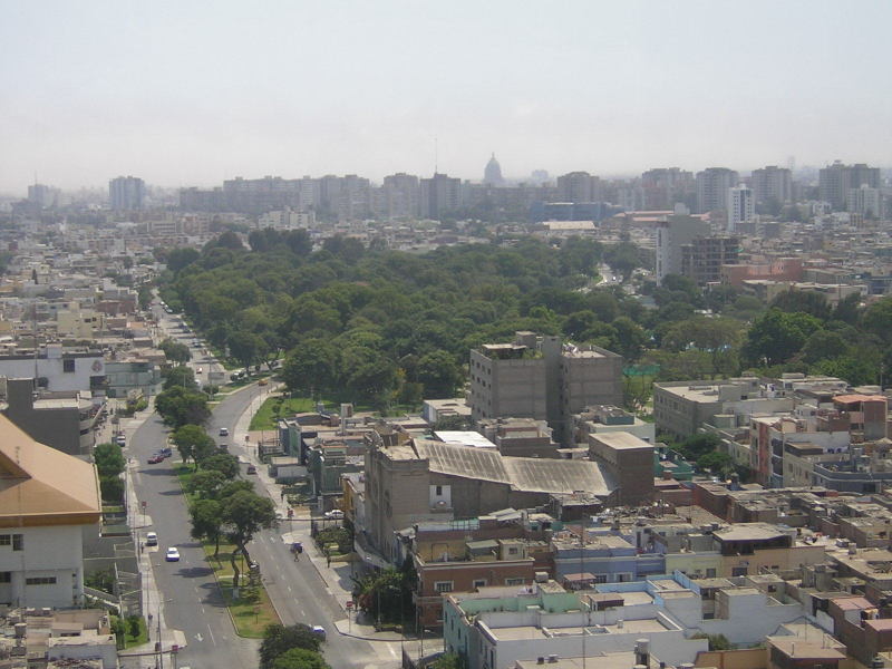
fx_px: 2087
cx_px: 446
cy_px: 334
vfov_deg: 18.2
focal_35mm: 81
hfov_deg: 24.1
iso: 50
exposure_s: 1/418
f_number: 4
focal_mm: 10.6
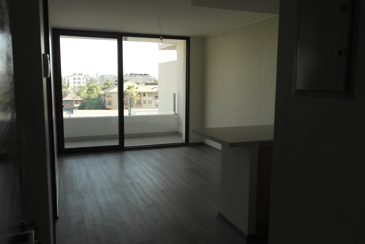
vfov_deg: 43.6
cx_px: 182
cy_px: 122
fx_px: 304
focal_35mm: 30
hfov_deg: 61.9
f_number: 5.6
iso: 200
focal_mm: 20
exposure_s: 1/80
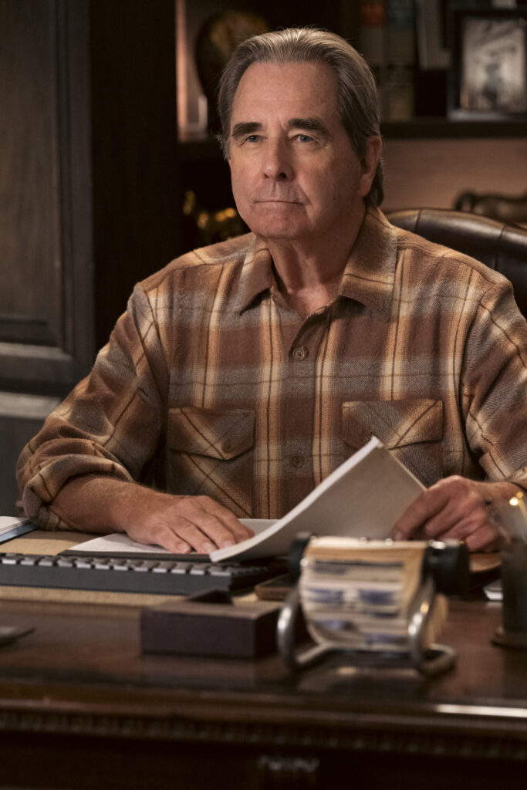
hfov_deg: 6.9
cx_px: 264
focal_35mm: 200
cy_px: 395
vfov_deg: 10.3
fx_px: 4390
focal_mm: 200
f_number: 5
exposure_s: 1/160
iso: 8000
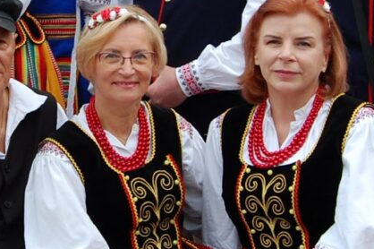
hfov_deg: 19.2
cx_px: 57
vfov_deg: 13.0
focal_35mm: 105
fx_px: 1090
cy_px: 61
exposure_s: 1/160
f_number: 6.3
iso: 200
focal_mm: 18
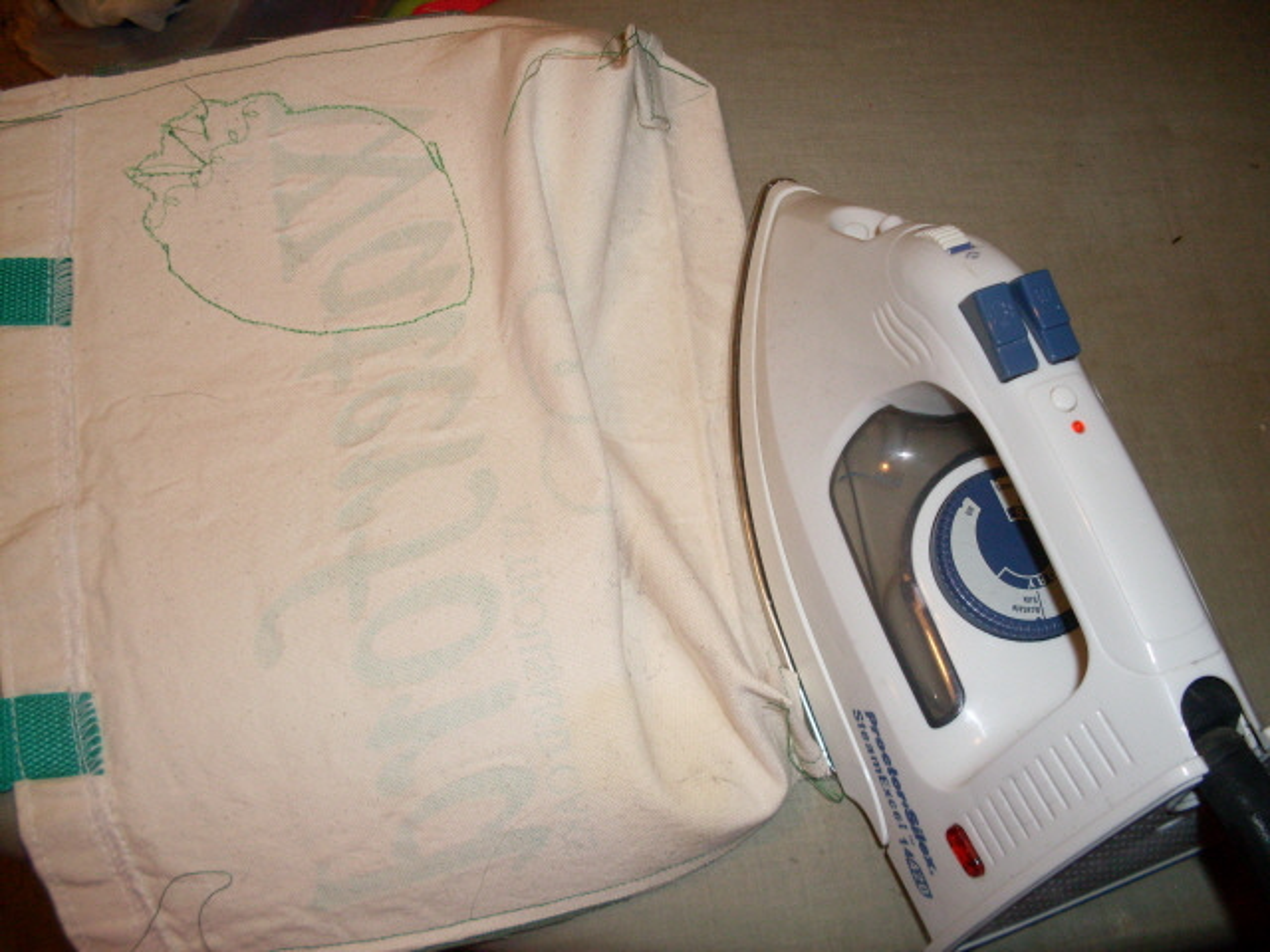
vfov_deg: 37.7
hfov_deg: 49.0
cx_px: 635
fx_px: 1394
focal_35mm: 38
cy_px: 476
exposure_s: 1/45
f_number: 2.8
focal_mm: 6.3
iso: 100
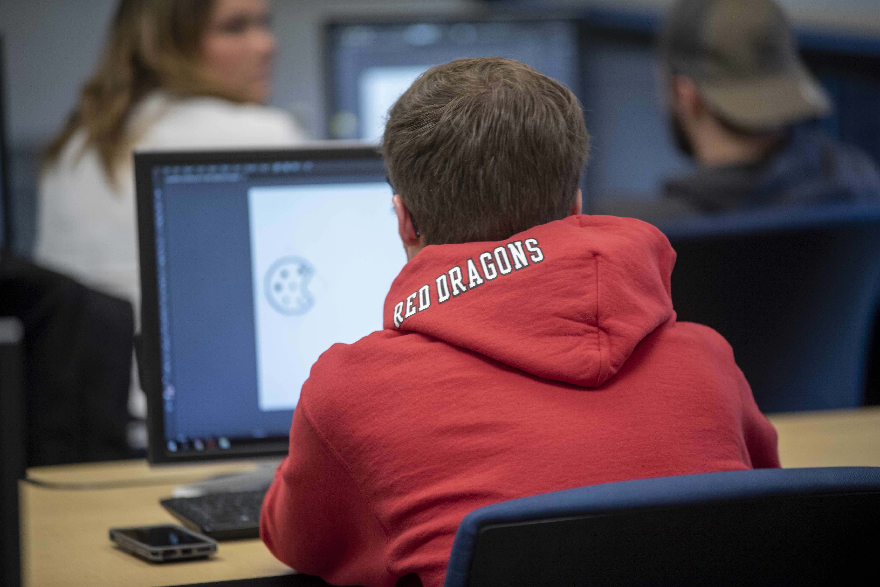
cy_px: 294
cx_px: 440
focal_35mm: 200
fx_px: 4891
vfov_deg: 6.9
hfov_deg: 10.3
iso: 800
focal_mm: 200
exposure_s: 1/125
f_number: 2.8
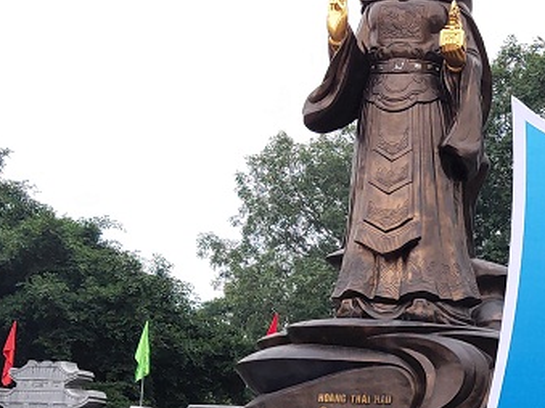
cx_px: 518
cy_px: 345
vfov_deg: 24.3
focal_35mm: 59
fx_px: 929
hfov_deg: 30.8
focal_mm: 4.71
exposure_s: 1/101
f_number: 1.7
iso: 50
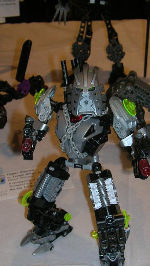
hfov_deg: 18.3
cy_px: 145
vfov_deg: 31.9
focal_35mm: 66
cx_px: 80
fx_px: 467
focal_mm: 5.7
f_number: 2.9
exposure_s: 1/60.1
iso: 50
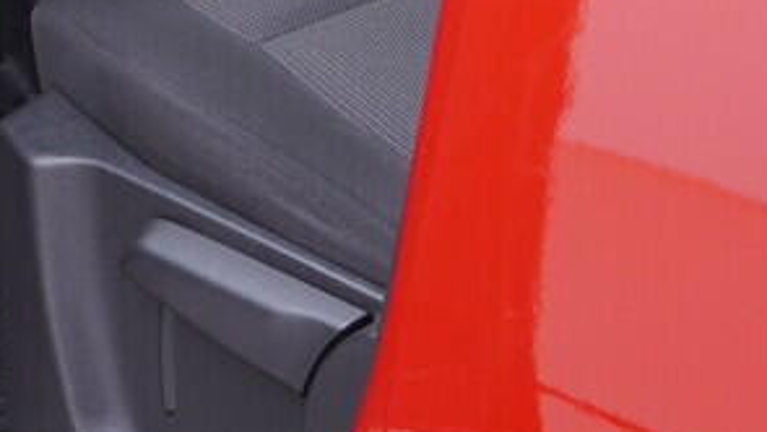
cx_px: -715
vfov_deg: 6.5
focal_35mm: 184
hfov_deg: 10.8
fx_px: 3742
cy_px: -302
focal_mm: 24
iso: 160
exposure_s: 1/40
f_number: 2.8
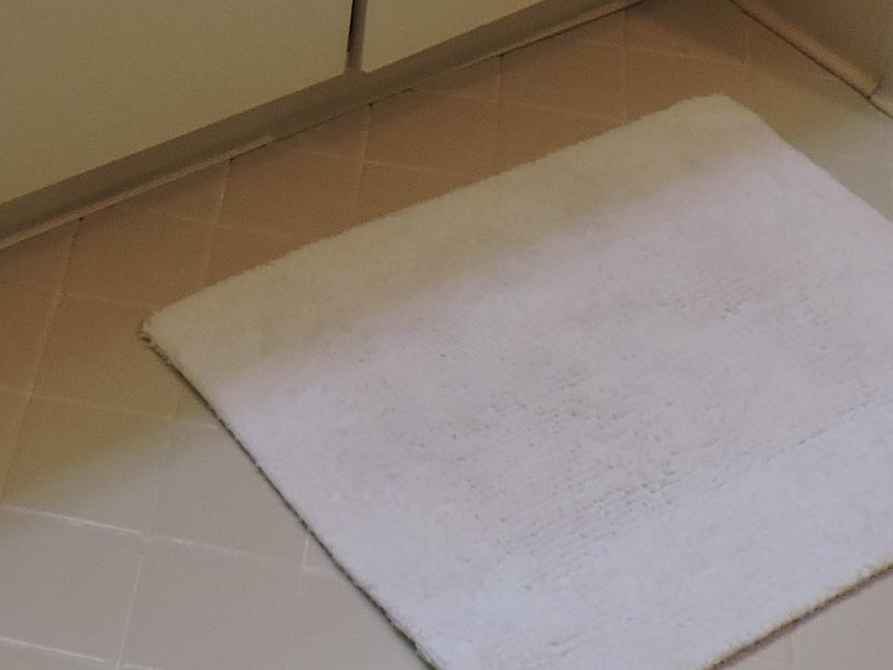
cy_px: -266
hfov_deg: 21.6
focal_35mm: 86
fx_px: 2219
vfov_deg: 16.0
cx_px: -79
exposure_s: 1/30
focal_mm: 4.3
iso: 200
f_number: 3
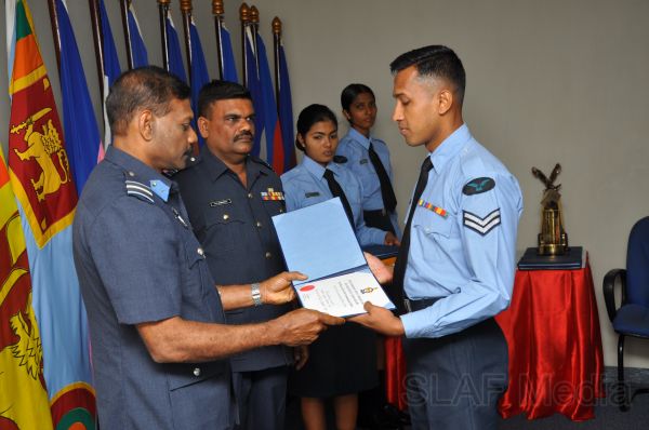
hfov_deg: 38.9
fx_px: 918
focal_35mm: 51
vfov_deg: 26.4
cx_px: 324
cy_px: 215
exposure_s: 1/125
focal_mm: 34
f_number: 6.7
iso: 200
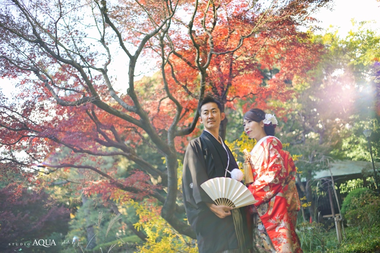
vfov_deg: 27.0
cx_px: 190
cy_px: 126
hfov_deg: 39.6
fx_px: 528
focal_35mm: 50
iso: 50
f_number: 2
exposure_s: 1/160
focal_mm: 50
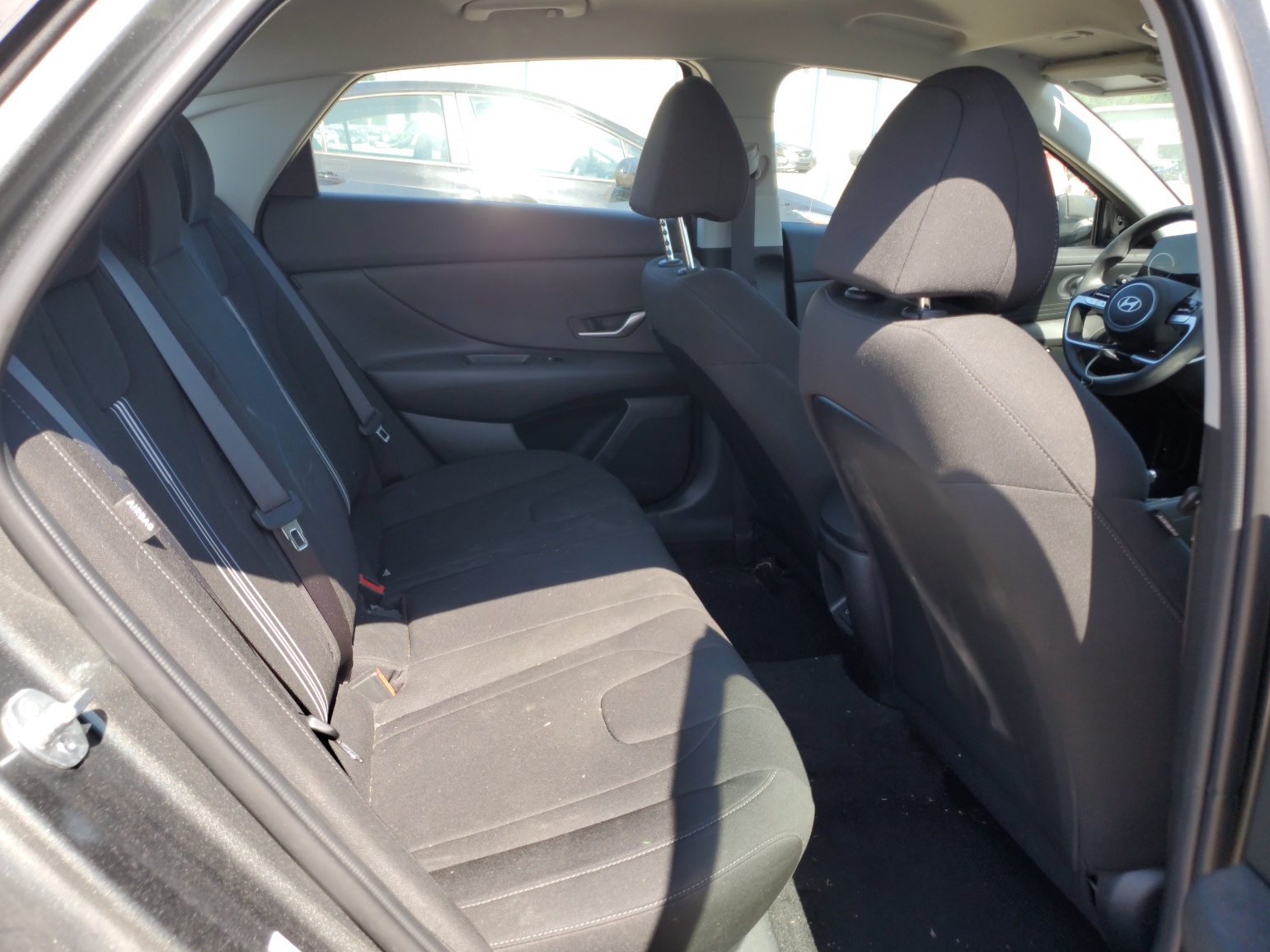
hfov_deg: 65.3
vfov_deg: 51.4
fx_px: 991
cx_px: 613
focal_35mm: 27
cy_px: 478
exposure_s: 1/417
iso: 50
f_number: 1.5
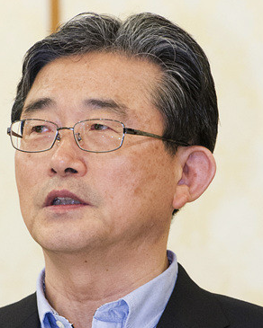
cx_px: 86
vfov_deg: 6.3
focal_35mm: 309
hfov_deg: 5.0
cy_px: 261
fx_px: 3006
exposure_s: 1/100
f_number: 4
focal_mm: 200
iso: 5000
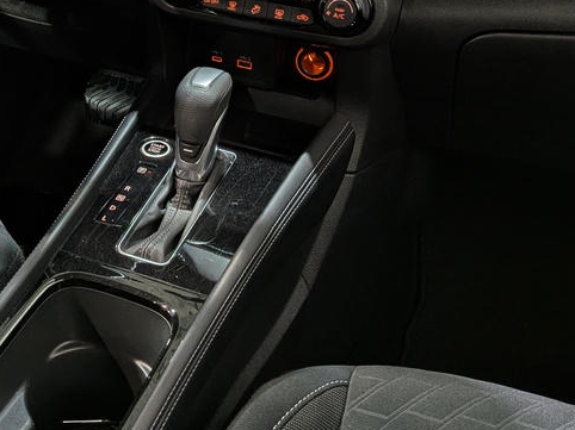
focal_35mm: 51
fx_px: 847
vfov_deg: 26.9
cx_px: 120
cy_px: -4
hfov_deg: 36.3
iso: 43
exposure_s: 1/24
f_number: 1.7
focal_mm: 4.53
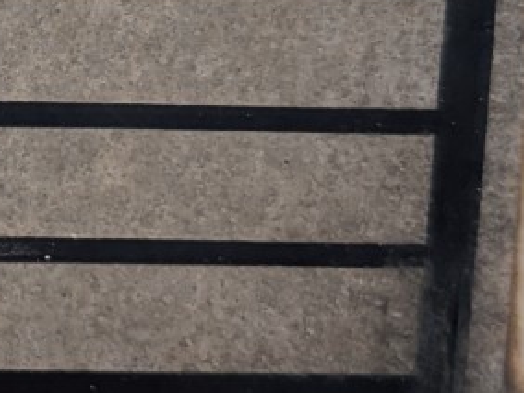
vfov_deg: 9.6
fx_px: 2301
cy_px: -144
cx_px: -323
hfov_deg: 12.2
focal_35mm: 152
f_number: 1.73
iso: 33
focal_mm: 4.38
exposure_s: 1/1170
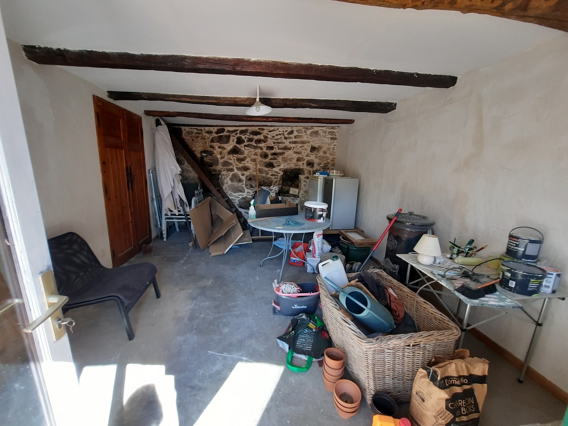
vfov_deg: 89.9
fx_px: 213
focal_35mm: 13
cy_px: 213
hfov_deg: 106.2
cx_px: 284
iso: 50
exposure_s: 1/50
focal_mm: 1.74
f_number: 2.2
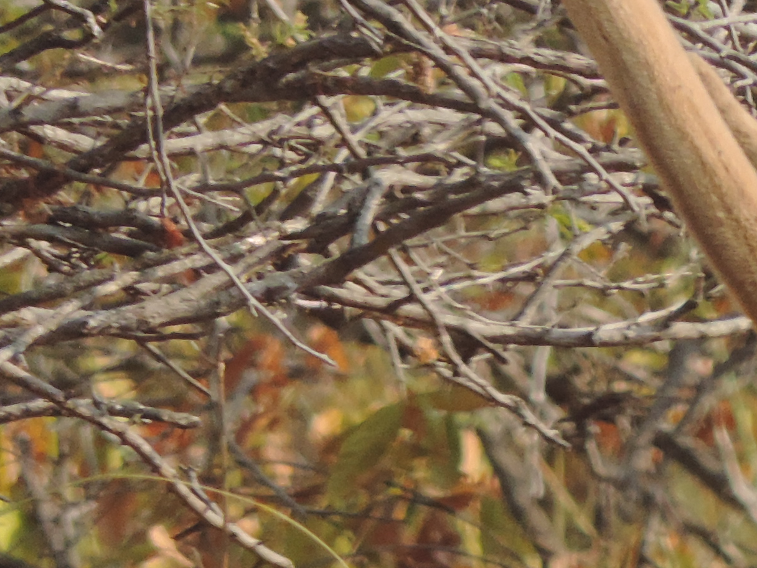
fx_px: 61625
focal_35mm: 2818
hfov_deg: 0.7
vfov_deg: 0.5
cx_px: 1147
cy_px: 939
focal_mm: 124.8
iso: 200
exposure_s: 1/400
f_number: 5
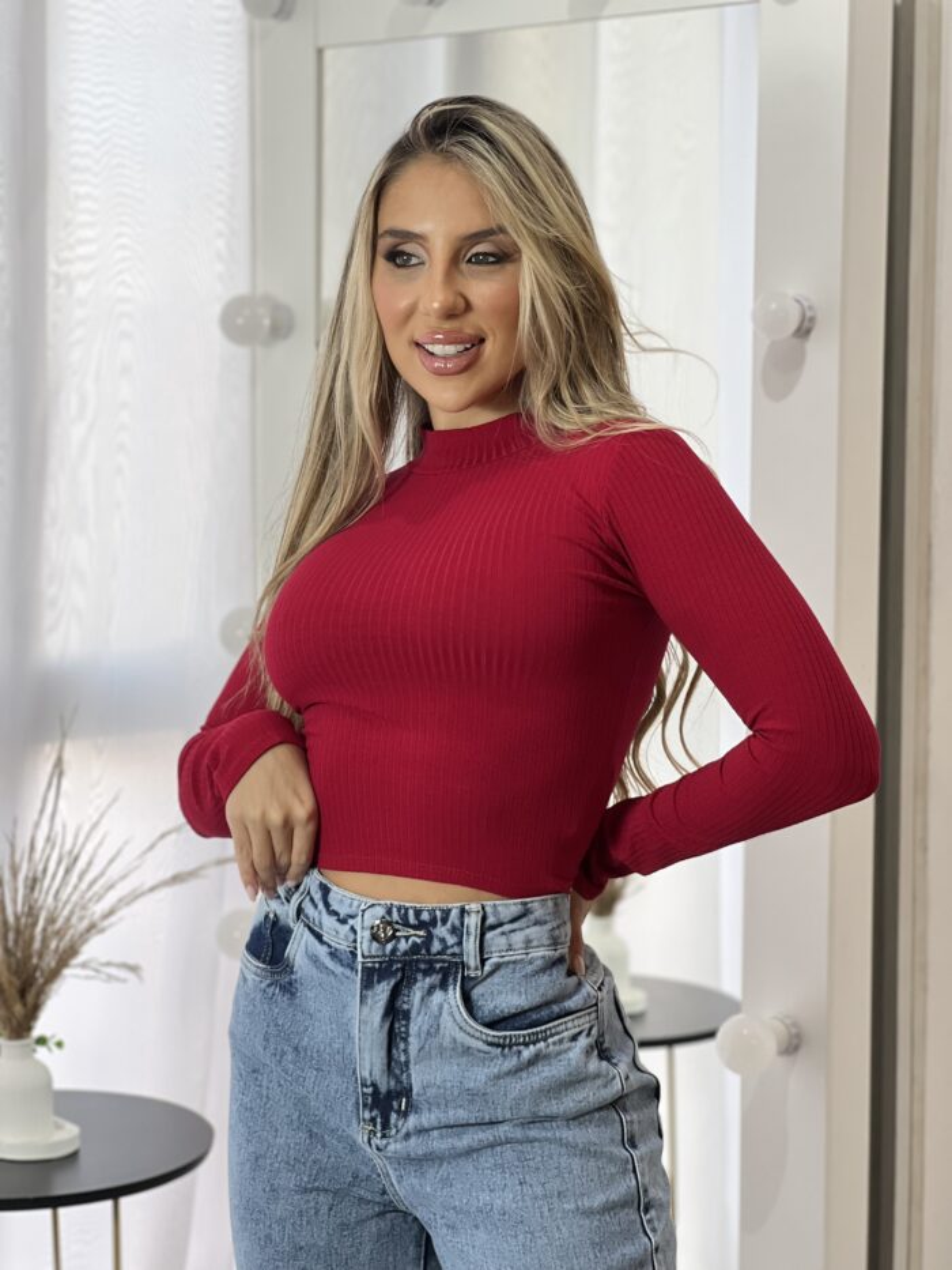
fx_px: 2823
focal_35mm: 77
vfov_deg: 25.3
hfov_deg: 19.1
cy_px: 635
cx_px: 476
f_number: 2.8
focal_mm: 9
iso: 125
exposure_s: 1/120
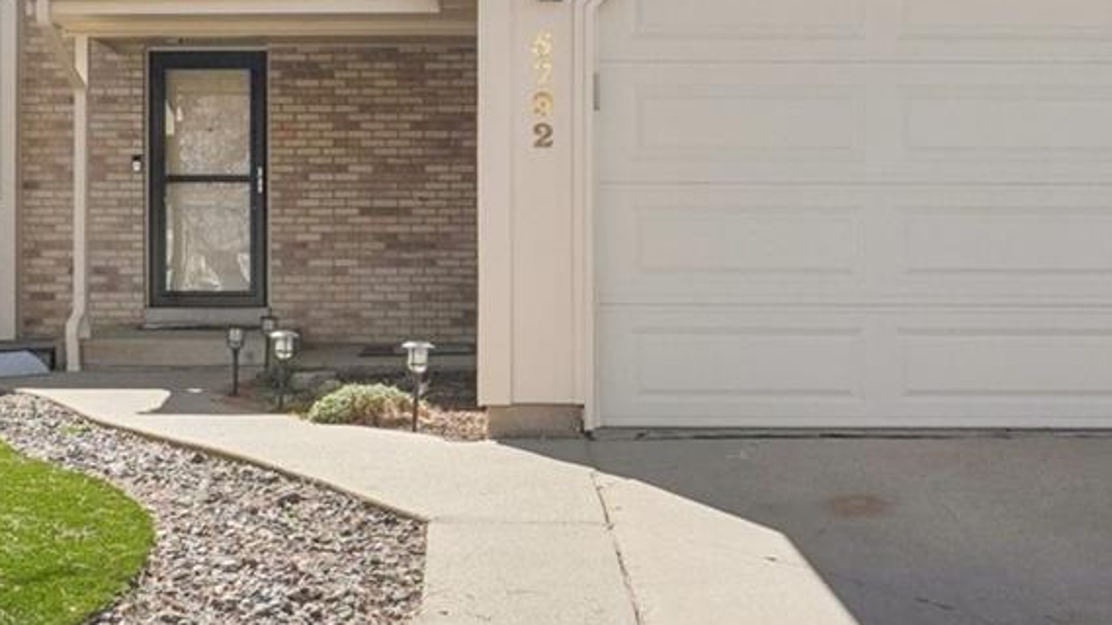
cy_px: 219
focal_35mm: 53
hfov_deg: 39.1
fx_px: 1563
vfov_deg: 22.6
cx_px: 491
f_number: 8
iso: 400
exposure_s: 1/1000
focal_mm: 12
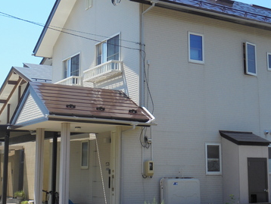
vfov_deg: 24.4
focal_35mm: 60
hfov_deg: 32.1
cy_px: 81
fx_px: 470
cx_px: 149
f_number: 4.5
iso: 100
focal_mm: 7.8
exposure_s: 1/400
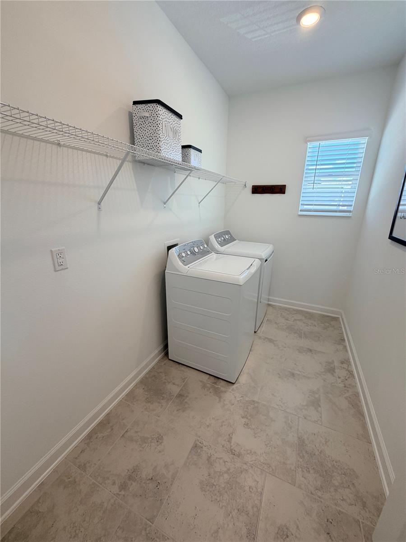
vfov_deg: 102.1
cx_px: 203
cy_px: 271
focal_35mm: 14
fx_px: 219
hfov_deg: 85.7
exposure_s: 1/120
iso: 100
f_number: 2.2
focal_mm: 2.22
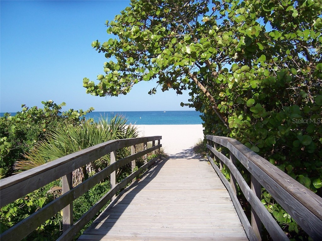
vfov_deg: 42.9
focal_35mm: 33
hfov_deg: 55.4
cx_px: 161
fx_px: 307
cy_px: 120
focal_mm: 5.5
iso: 80
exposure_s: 1/1000
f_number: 3.4
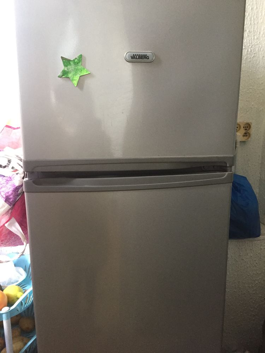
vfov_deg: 61.7
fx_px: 296
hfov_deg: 48.2
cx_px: 132
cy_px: 176
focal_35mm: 29
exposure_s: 1/33
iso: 250
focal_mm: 4.15
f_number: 2.2
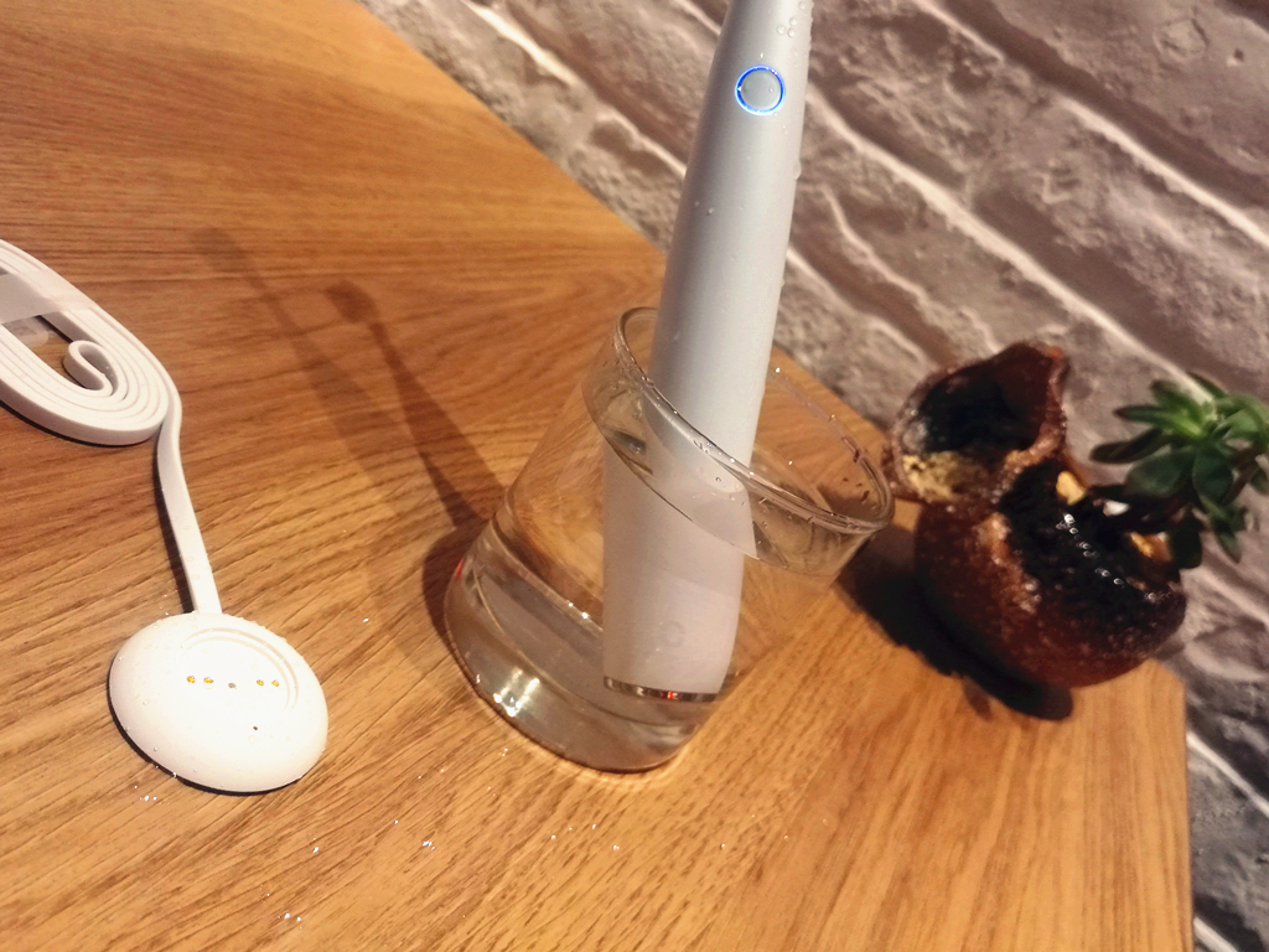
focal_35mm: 27
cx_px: 634
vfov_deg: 51.4
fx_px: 990
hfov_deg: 65.3
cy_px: 476
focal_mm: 4.04
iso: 250
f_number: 2
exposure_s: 1/33.3
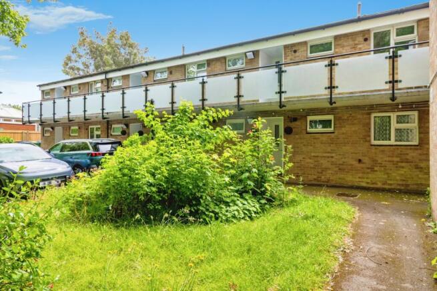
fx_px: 231
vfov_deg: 64.6
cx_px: 218
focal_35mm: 19
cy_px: 146
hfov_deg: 86.9
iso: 400
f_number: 8
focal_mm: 13
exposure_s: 1/800
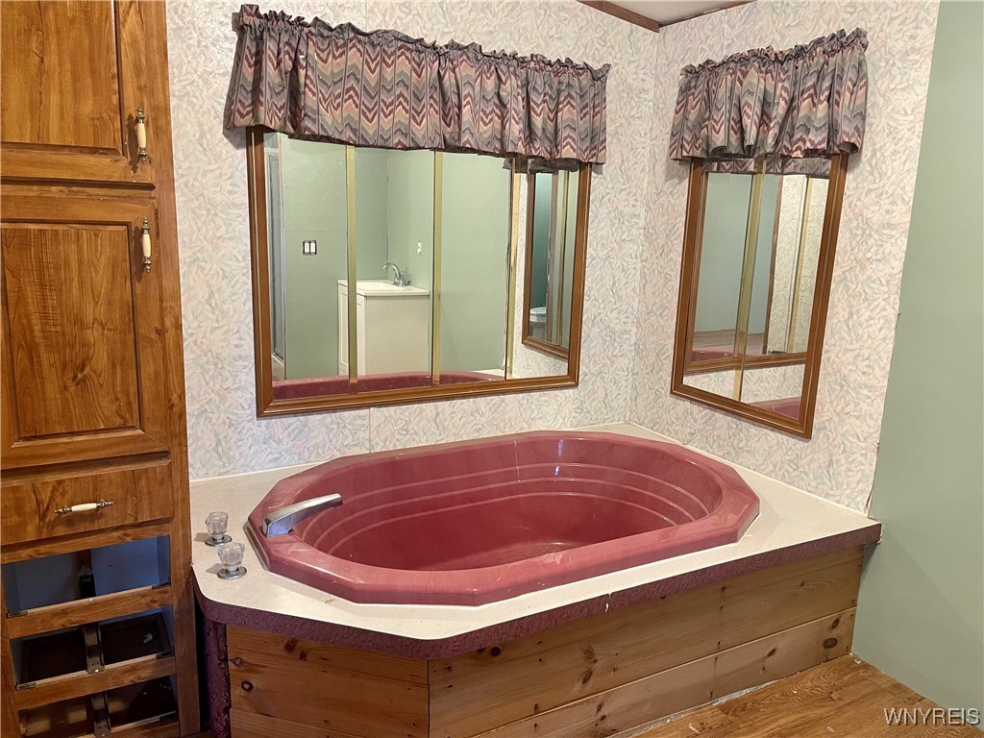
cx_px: 492
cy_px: 369
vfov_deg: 53.1
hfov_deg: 67.3
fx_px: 739
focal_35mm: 26
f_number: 1.6
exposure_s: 1/60
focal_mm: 5.1
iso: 200
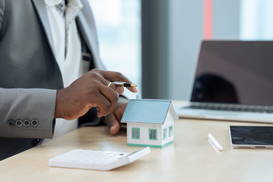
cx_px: 135
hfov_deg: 23.4
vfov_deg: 15.7
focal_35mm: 87
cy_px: 92
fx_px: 660
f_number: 2.8
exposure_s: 1/250
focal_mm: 85
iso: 1000
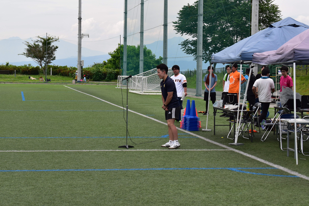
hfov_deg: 24.3
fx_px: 717
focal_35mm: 84
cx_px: 153
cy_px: 103
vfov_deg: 16.4
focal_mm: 55
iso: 400
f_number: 10
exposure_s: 1/250
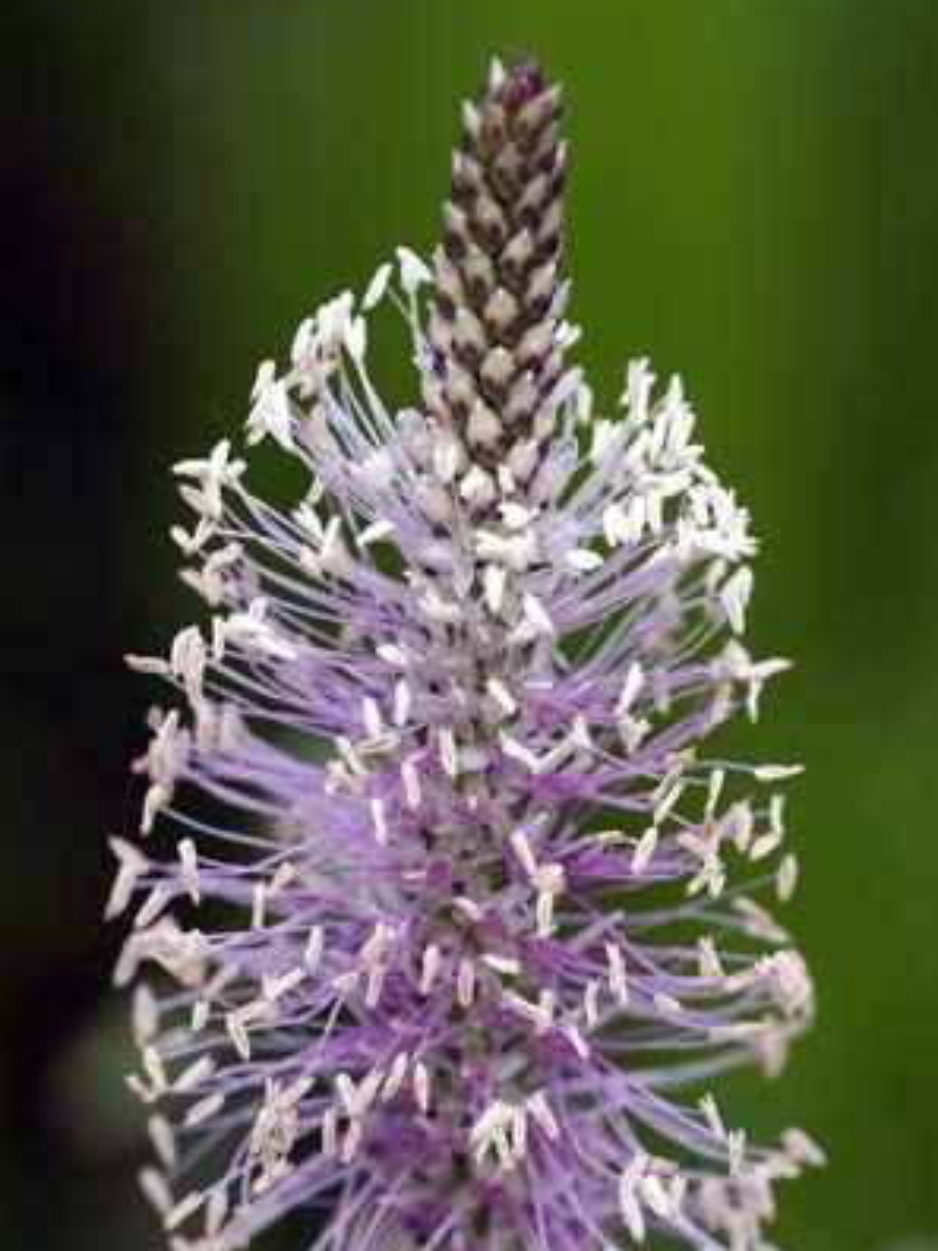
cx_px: 469
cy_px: 676
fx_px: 10658
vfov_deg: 6.7
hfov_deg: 5.0
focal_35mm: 295
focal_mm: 180
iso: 400
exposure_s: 1/90
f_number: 13
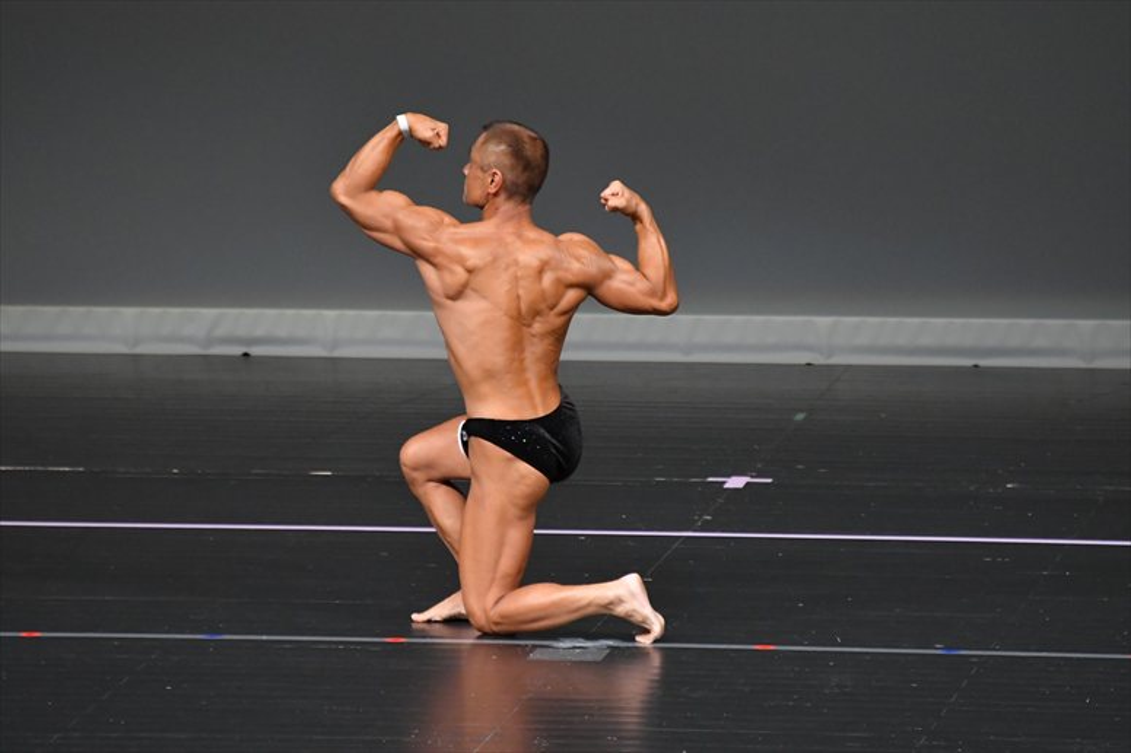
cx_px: 566
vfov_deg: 3.1
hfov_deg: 4.6
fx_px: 14131
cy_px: 376
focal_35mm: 450
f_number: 5.6
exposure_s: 1/400
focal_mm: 300
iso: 4000
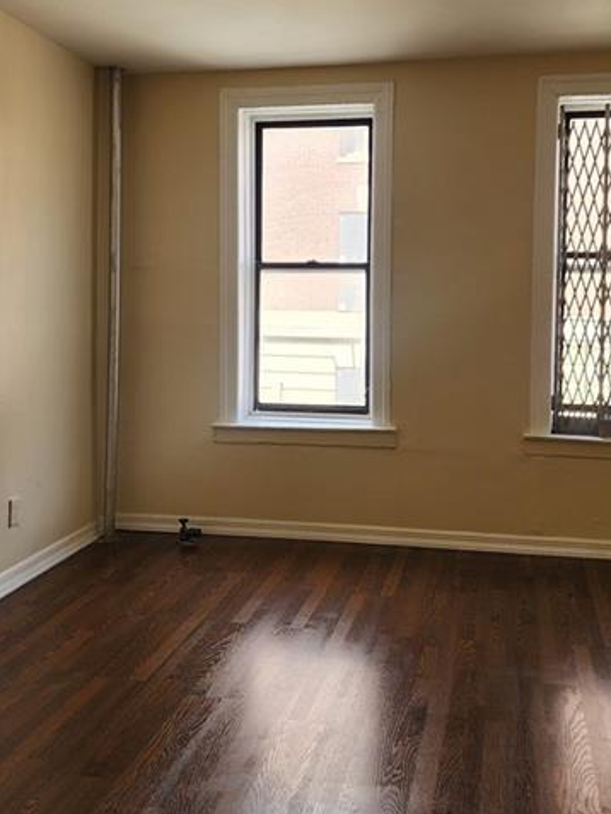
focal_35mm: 37
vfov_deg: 49.8
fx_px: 870
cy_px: 324
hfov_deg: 38.6
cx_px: 353
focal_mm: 6.4
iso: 64
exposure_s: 1/180
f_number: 1.8
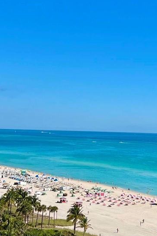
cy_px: 92
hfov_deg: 17.0
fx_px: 517
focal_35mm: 79
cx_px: 138
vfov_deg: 25.6
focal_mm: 5.7
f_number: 1.5
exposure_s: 1/6993
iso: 50
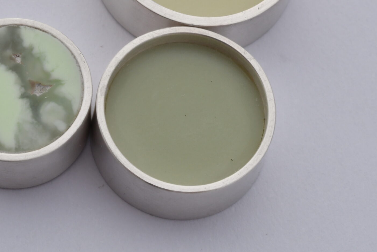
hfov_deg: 12.5
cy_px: 21
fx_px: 1728
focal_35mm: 165
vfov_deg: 8.3
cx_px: 189
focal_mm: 60
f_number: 32
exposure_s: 1/160
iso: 400
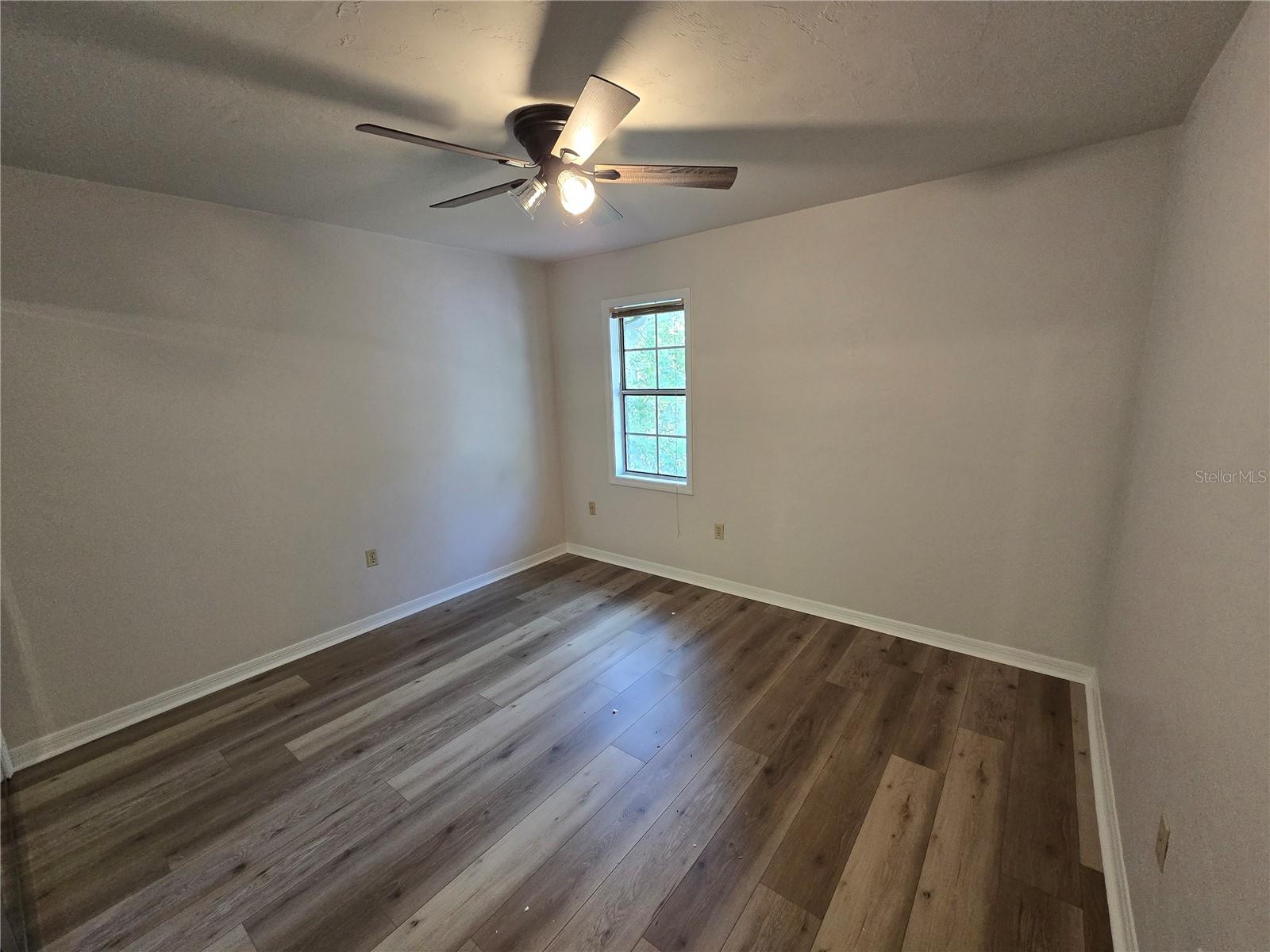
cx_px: 635
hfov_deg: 106.2
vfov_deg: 89.9
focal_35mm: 13
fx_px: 477
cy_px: 476
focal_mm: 2.2
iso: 320
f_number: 2.2
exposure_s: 1/60
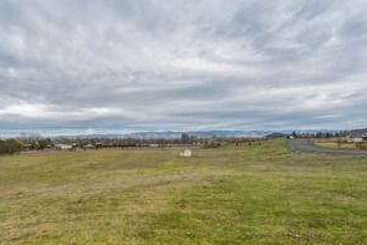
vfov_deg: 64.1
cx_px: 144
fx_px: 194
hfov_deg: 85.6
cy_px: 146
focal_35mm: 19
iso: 400
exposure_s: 1/2500
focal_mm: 14
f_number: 9
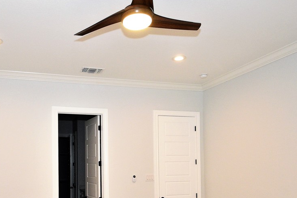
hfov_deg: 56.4
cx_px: 108
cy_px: 154
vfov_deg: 38.7
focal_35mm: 33
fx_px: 272
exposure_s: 1/125
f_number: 4
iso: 800
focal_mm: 10
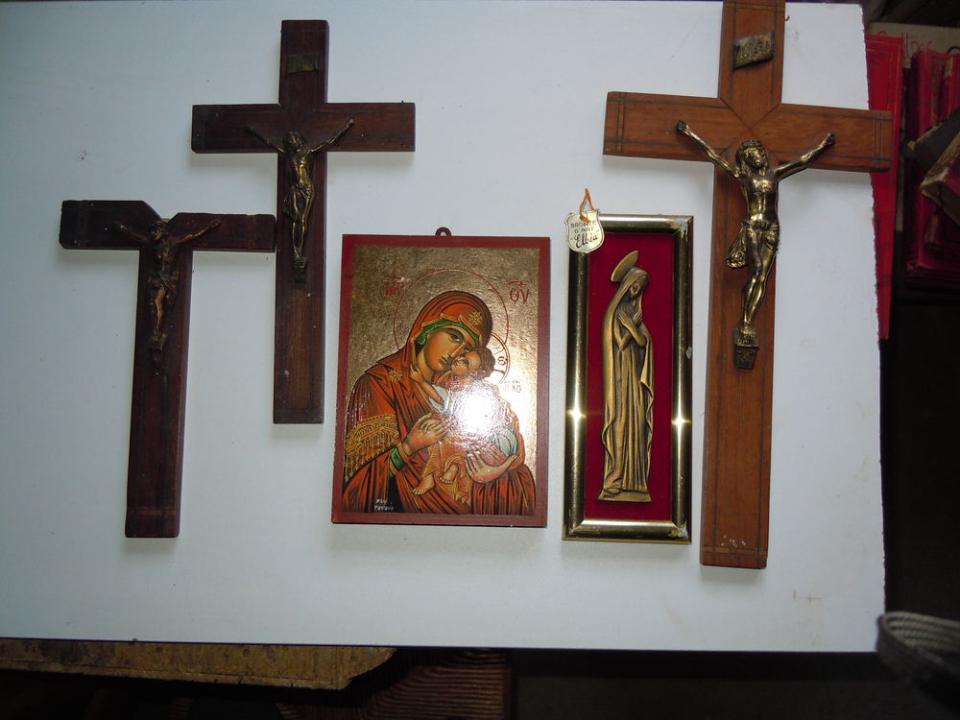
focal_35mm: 30
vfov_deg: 46.8
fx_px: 832
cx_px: 480
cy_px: 360
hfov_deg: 60.0
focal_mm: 5.4
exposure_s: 1/30
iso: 160
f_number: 3.5
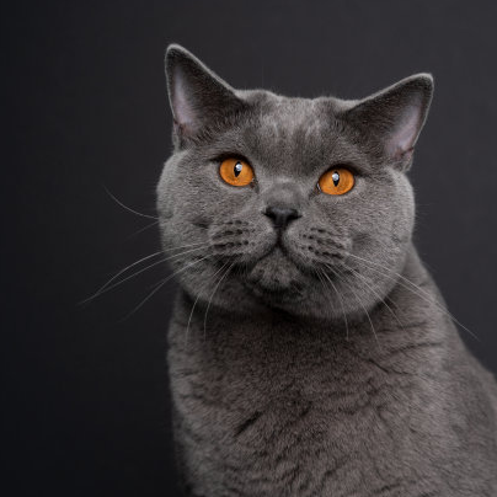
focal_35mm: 116
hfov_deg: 15.0
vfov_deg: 15.0
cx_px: 245
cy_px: 248
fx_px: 1884
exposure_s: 1/200
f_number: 8
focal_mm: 90
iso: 160
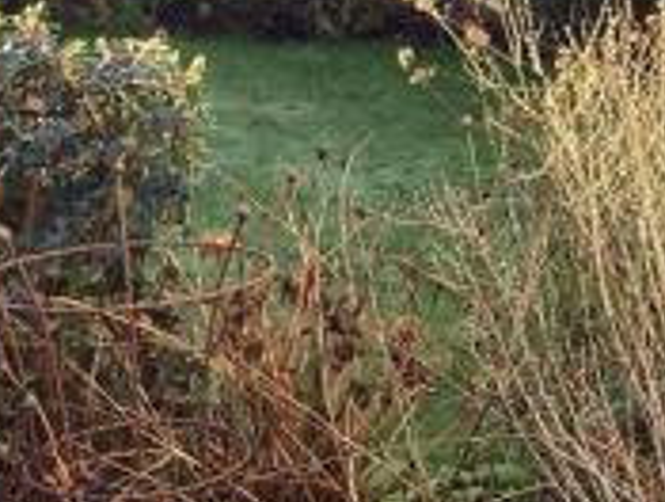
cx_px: 321
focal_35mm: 103
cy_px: -78
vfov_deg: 14.0
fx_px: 1983
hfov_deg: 19.0
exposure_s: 1/100
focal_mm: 3.3
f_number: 2.4
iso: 25
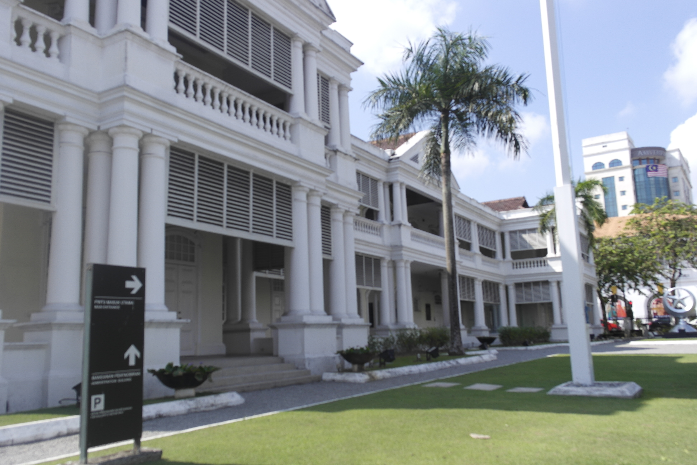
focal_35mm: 30
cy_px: 232
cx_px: 348
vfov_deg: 43.6
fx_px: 581
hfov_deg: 61.9
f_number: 6.3
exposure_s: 1/250
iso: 100
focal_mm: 20
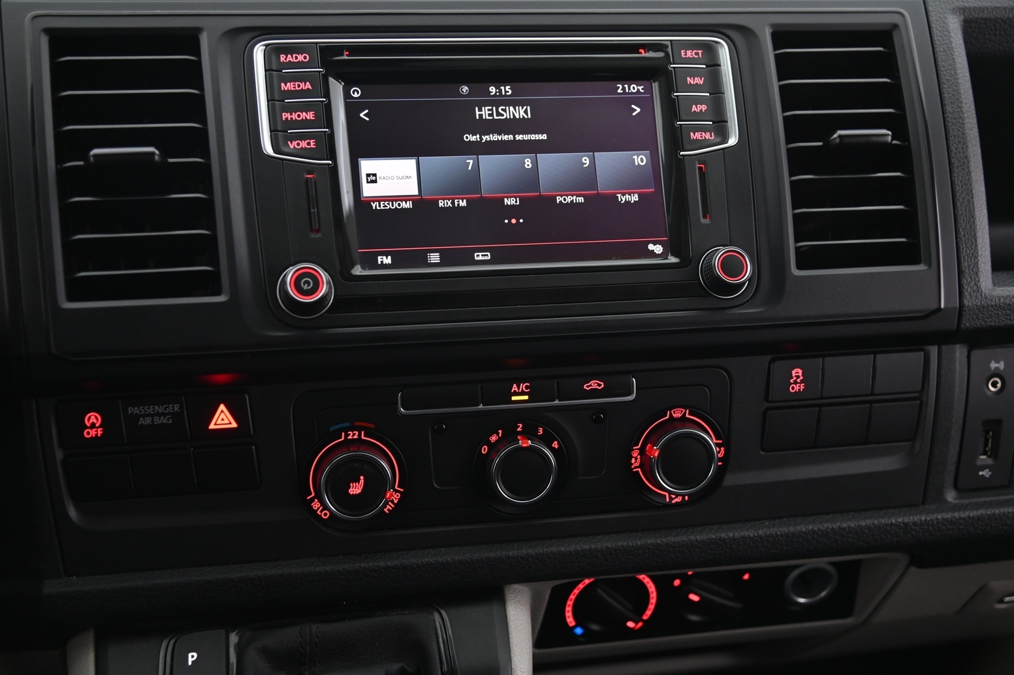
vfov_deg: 29.2
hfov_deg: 42.8
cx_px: 486
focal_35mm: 46
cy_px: 328
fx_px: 1295
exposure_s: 1/15
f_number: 4
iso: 2000
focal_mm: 44
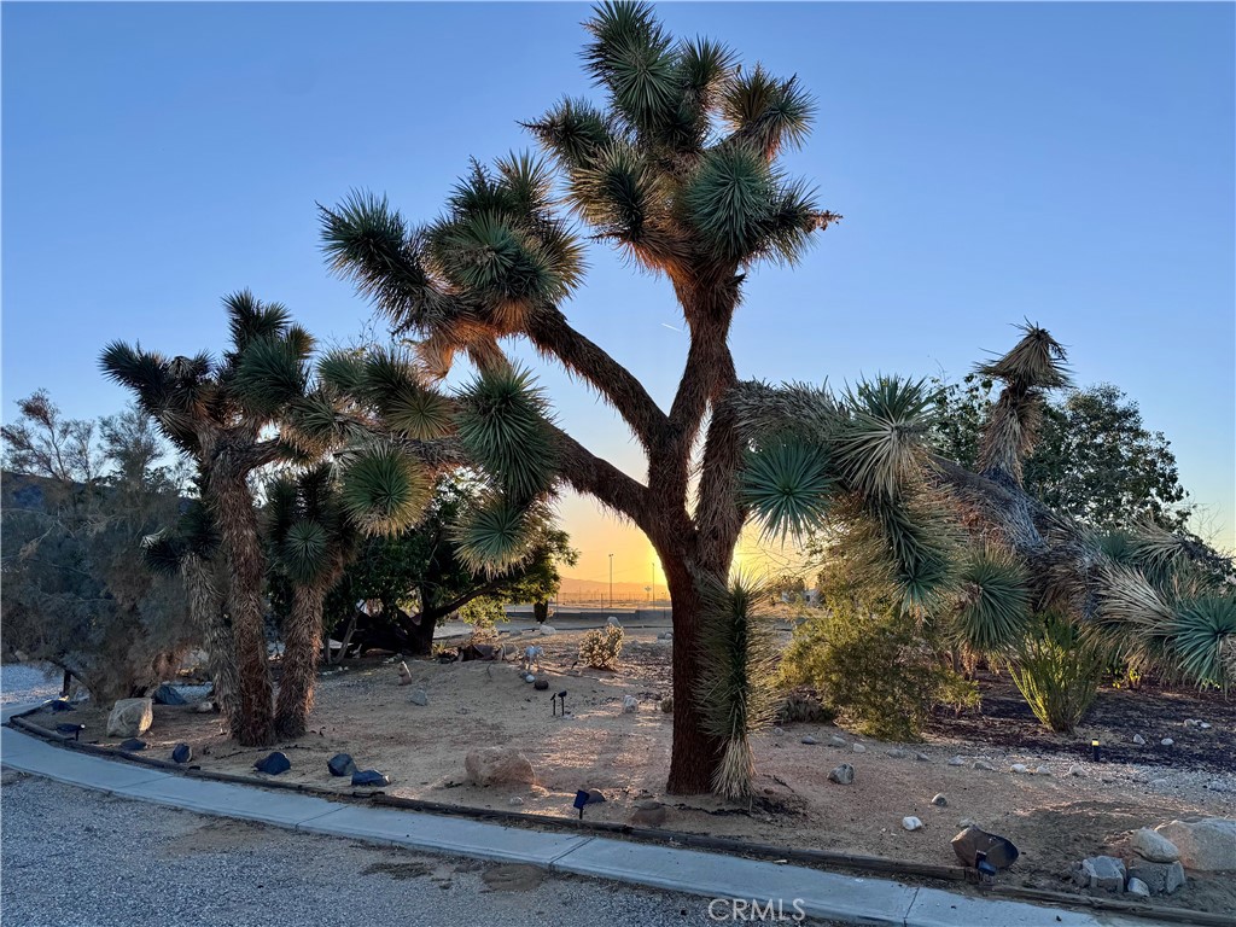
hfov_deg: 71.6
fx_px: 857
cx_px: 618
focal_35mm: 24
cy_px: 464
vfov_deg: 56.8
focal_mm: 6.76
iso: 80
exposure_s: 1/1560
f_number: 1.78
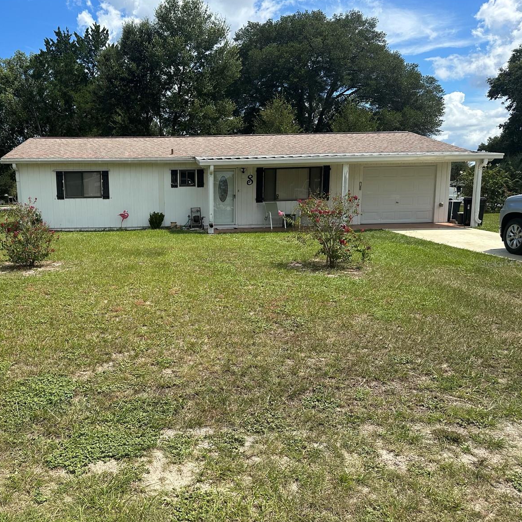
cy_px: 263
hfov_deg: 54.3
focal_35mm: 29
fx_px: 495
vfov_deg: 55.6
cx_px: 166
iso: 80
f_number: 1.78
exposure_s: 1/4762
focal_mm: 6.86
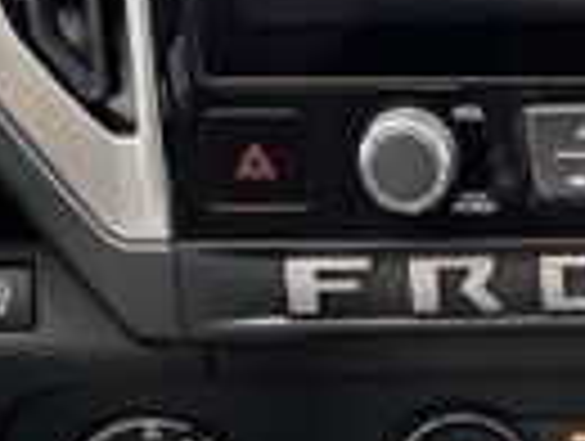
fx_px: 3200
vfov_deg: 7.6
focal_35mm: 189
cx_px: 666
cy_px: 864
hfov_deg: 10.3
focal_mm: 6.76
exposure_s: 1/105
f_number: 1.78
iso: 200
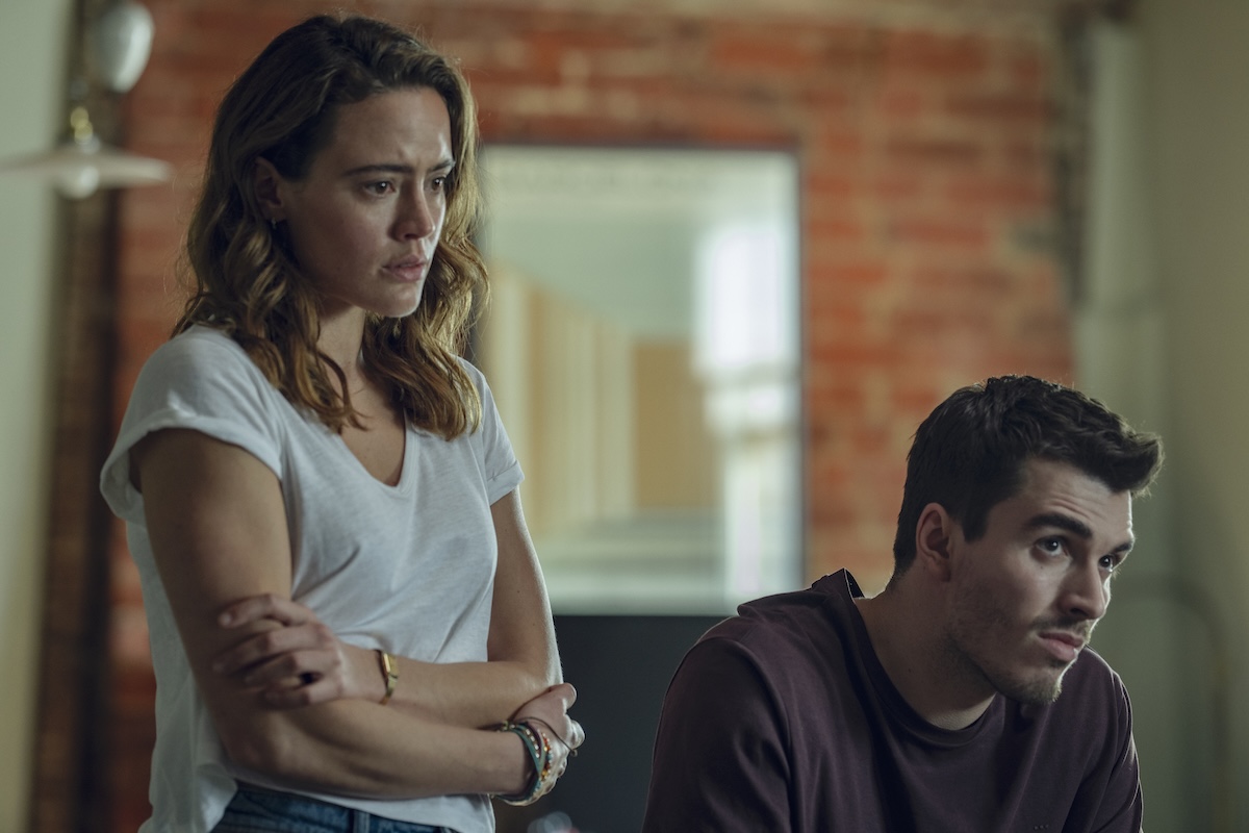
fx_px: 4683
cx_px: 624
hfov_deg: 15.2
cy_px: 416
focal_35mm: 135
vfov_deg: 10.2
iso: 1000
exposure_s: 1/250
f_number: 2.5
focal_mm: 135
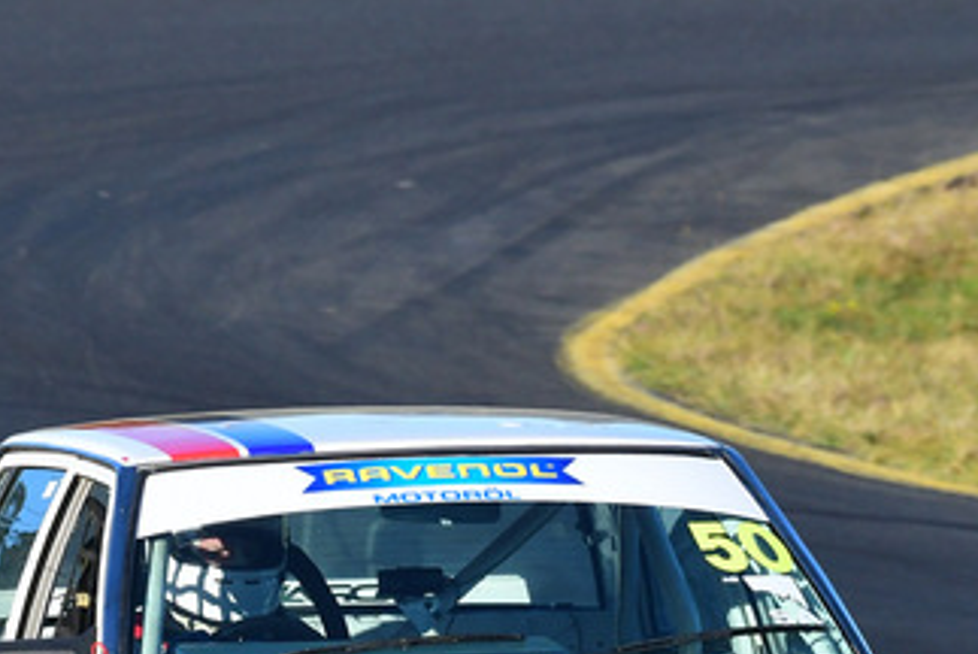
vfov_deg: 1.1
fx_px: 35320
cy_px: 515
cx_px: 424
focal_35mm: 1299
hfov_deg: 1.6
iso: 800
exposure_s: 1/640
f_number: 11
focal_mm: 350
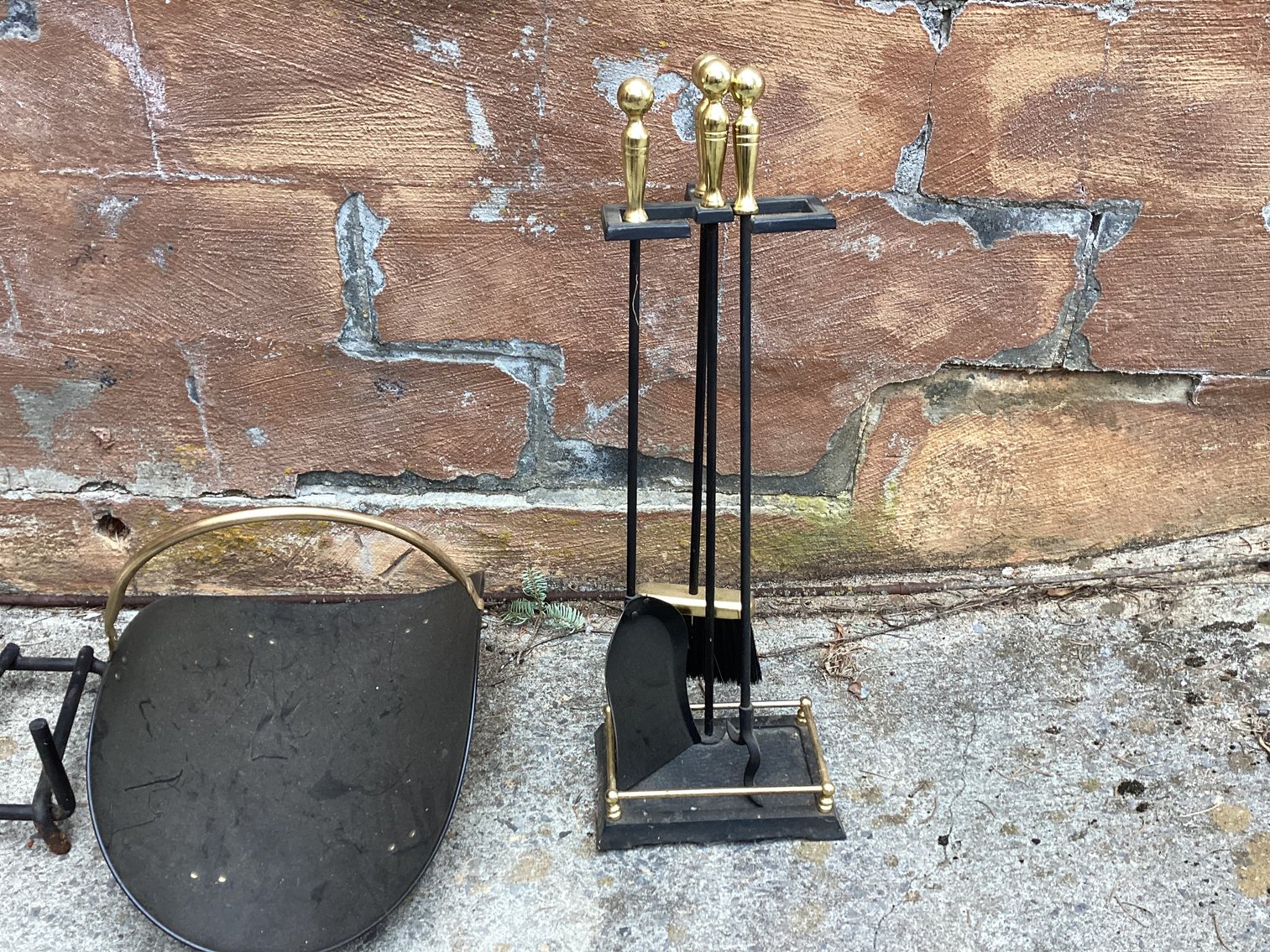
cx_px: 635
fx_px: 1137
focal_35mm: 31
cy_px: 476
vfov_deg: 45.4
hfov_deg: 58.3
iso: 64
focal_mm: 3.3
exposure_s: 1/120
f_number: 2.4
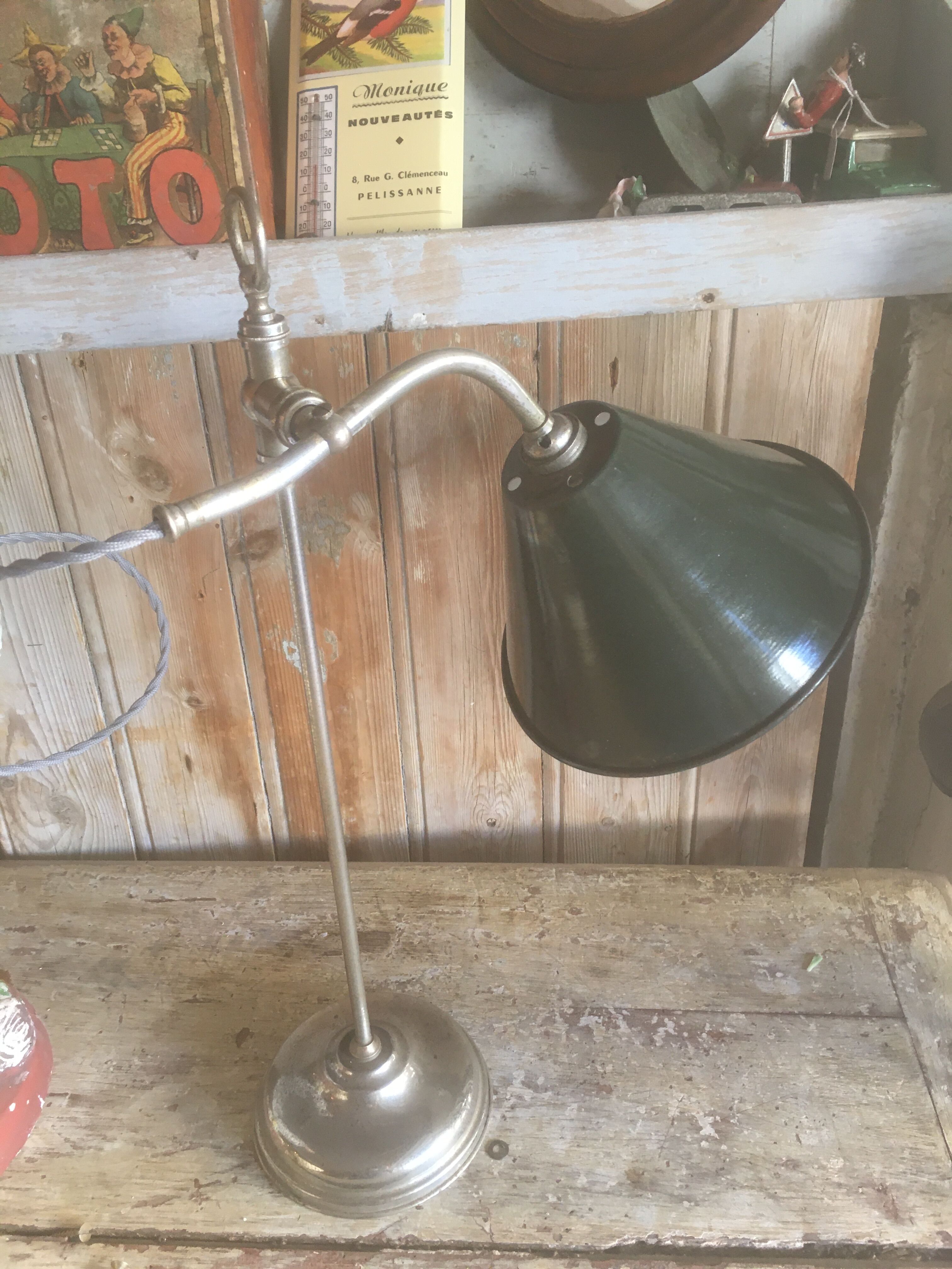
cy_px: 634
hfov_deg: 48.2
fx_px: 1063
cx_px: 476
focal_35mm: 29
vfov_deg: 61.7
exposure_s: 1/33
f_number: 2.2
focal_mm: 4.15
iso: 100
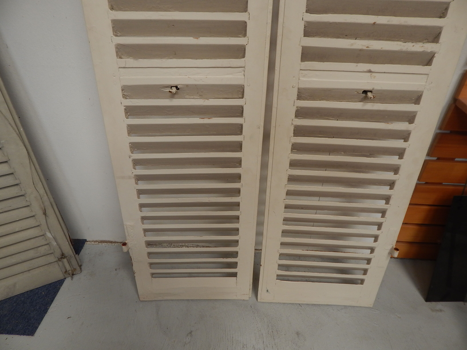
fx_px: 297
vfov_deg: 61.1
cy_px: 175
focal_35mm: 22
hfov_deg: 76.4
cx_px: 234
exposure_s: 1/40
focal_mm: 4
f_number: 3
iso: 125
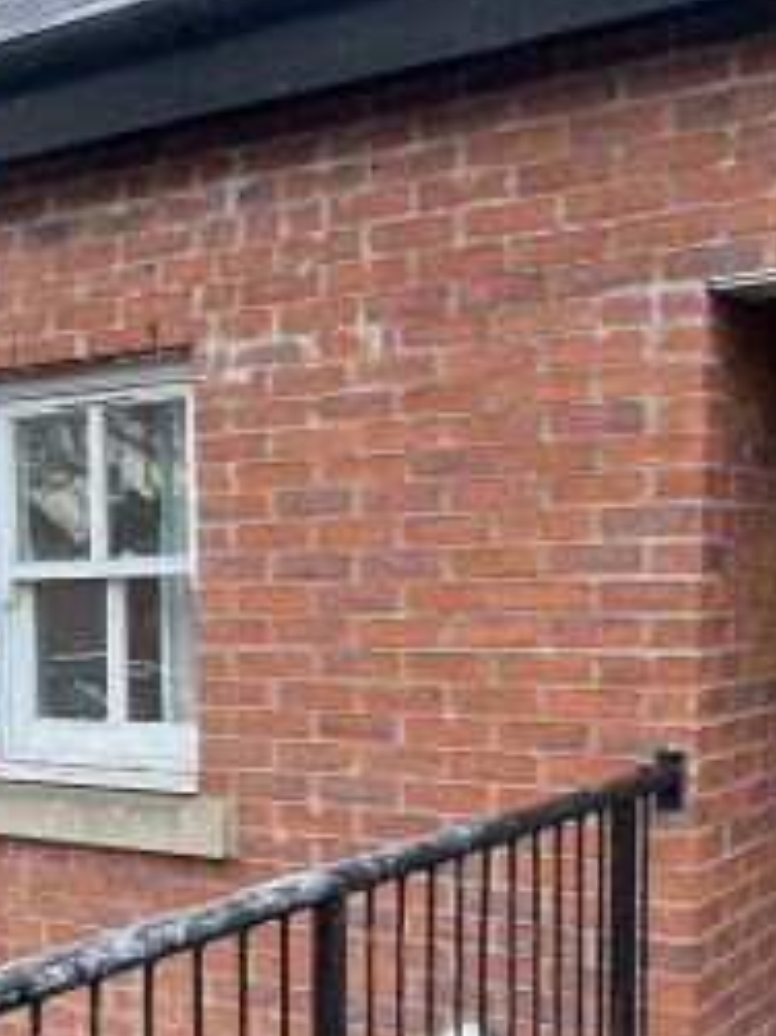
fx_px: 1586
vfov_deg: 35.7
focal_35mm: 53
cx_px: 8
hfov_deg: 26.1
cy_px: 726
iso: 50
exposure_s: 1/99
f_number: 1.8
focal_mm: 1.57
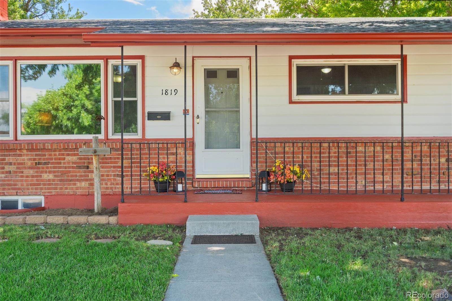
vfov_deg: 37.8
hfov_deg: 54.4
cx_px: 226
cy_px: 150
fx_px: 439
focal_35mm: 35
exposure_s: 1/640
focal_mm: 35
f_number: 5.6
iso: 500
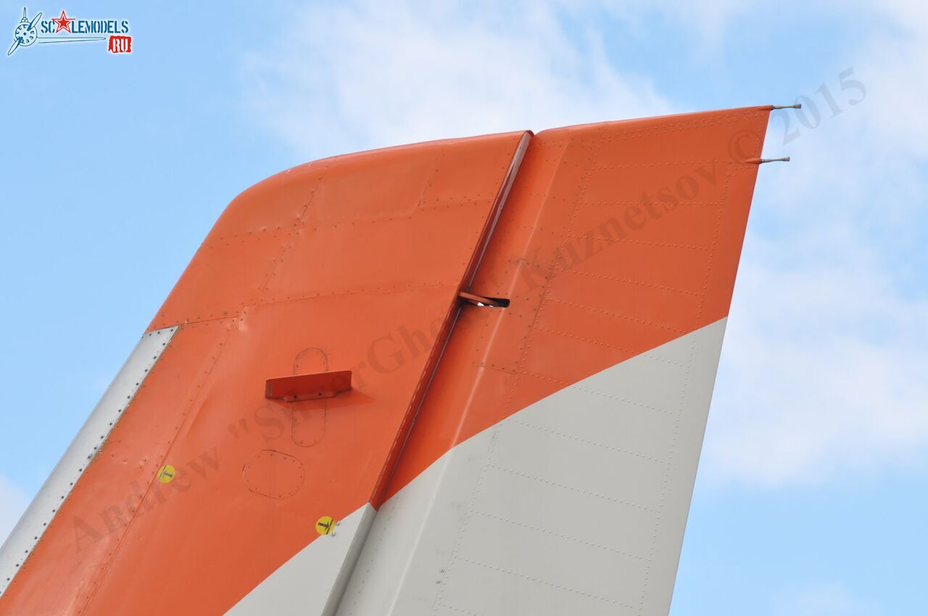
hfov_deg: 9.5
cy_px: 308
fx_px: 5599
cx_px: 464
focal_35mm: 218
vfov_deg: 6.3
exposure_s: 1/200
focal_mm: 145
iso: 200
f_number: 8
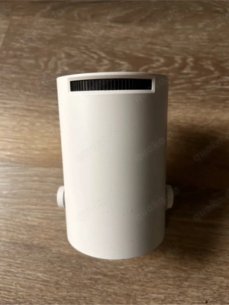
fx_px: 229
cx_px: 114
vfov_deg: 67.3
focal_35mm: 26
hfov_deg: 53.1
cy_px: 152
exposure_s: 1/60
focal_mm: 5.7
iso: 200
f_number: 1.5
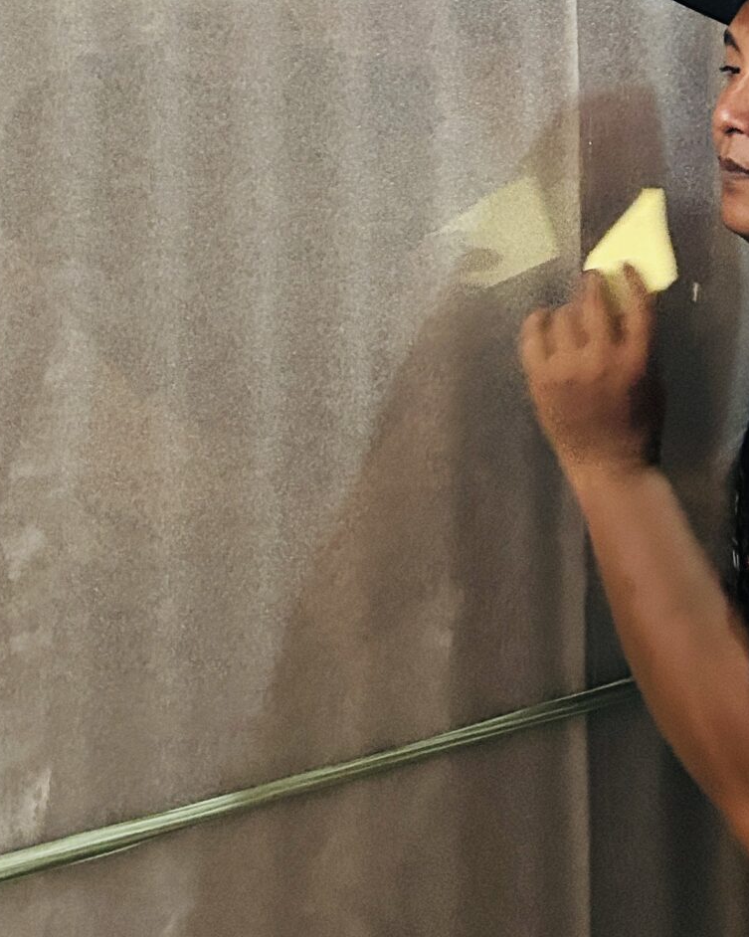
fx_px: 1913
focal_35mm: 69
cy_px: -66
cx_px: 20
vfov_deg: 25.7
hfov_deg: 21.5
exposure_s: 1/50
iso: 500
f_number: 1.5
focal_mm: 5.7
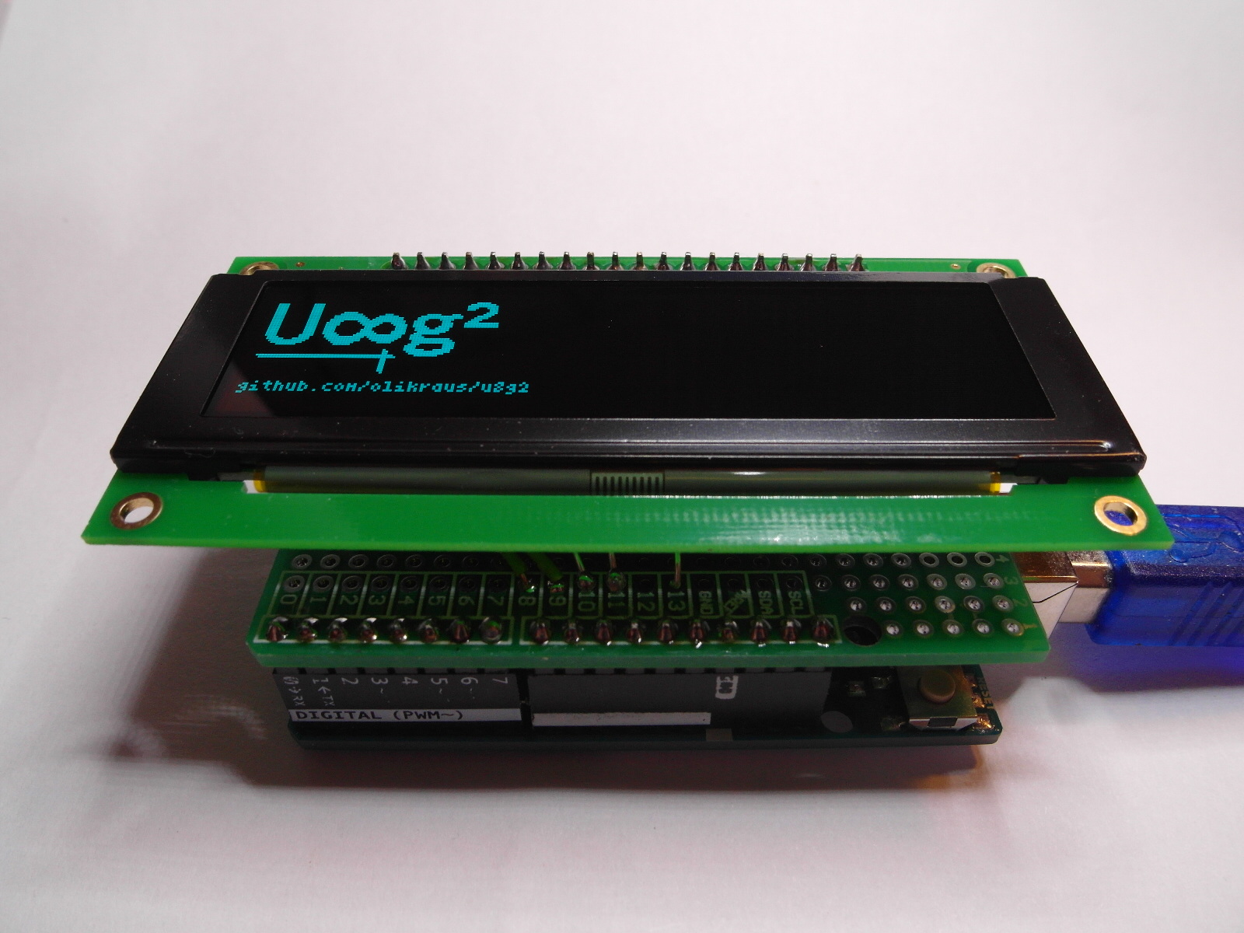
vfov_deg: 56.8
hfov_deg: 71.6
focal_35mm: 24
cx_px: 622
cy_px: 466
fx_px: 862
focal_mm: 5.2
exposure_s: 1/60
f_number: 4.3
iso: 200
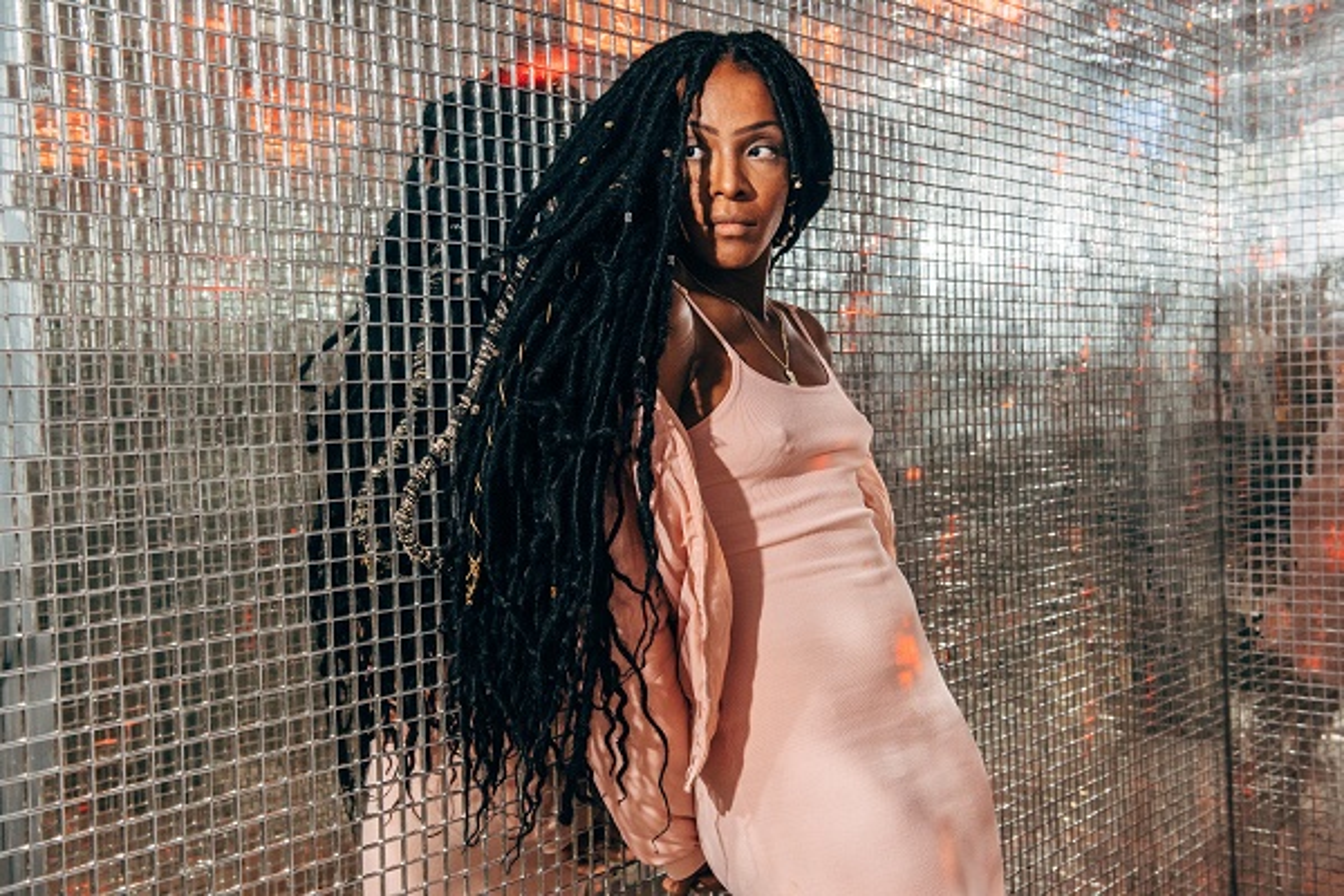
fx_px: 1680
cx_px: 672
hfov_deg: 43.6
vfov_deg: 29.9
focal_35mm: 45
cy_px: 448
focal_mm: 45
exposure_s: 1/25
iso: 640
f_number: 7.1
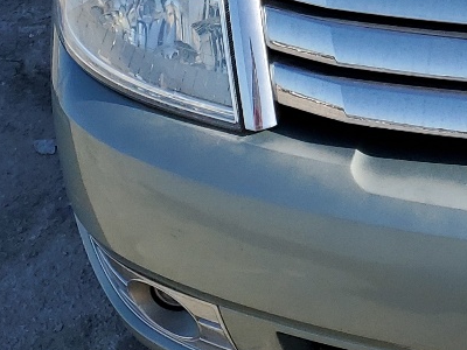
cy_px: -150
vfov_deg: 13.5
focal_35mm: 104
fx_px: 1403
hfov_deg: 17.6
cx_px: 629
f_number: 1.5
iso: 50
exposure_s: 1/2500
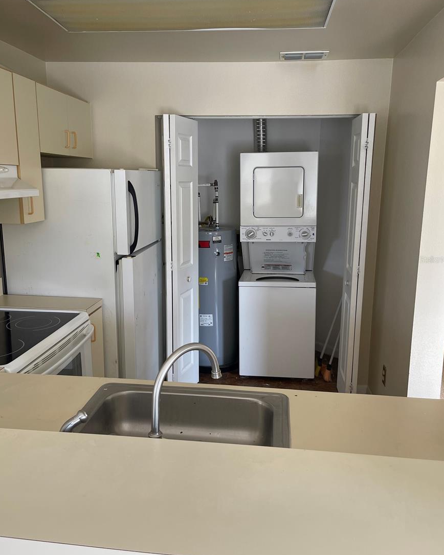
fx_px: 443
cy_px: 259
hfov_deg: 53.2
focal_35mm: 27
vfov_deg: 64.0
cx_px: 226
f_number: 1.6
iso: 80
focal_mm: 5.1
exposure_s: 1/121
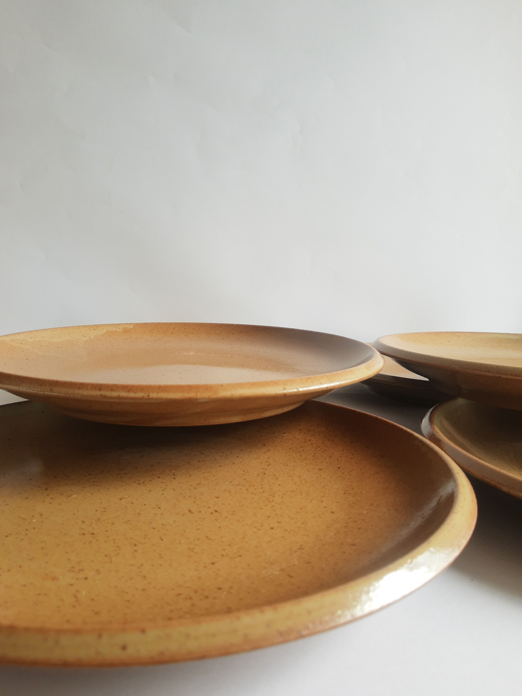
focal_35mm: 26
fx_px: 523
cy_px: 348
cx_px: 261
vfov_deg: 67.3
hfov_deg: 53.1
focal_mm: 3.95
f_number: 1.8
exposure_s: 1/152
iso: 40
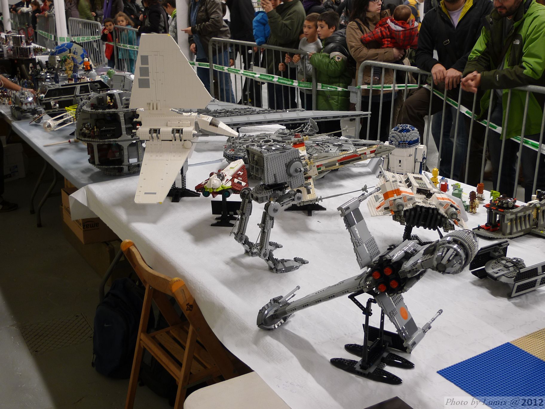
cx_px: 272
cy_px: 204
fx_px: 646
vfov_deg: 35.1
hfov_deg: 45.8
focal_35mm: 41
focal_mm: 8.8
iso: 80
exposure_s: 1/10
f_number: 2.5
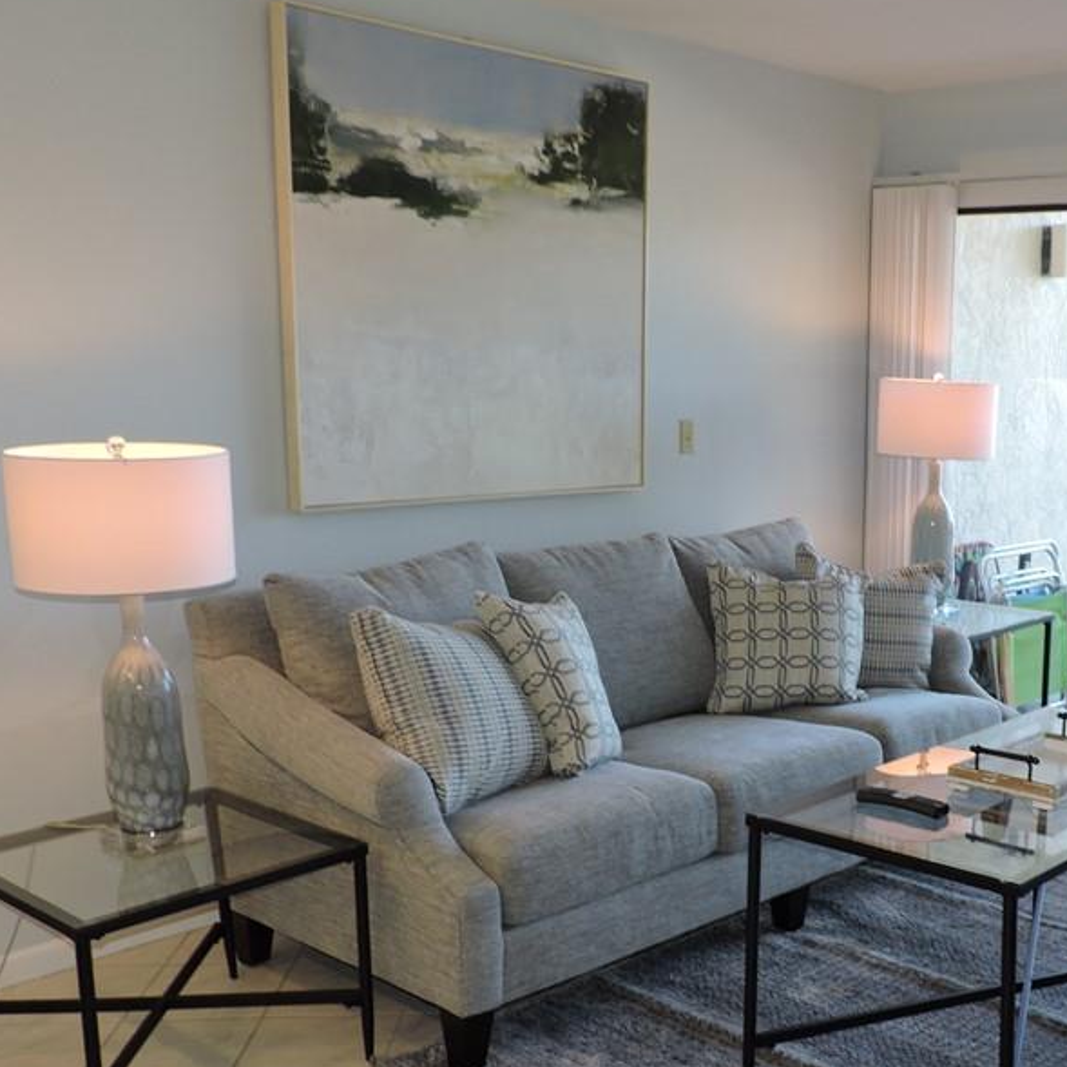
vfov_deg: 38.9
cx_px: 801
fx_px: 1500
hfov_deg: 38.2
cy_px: 668
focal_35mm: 43
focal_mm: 5
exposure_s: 1/40
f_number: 3.1
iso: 100
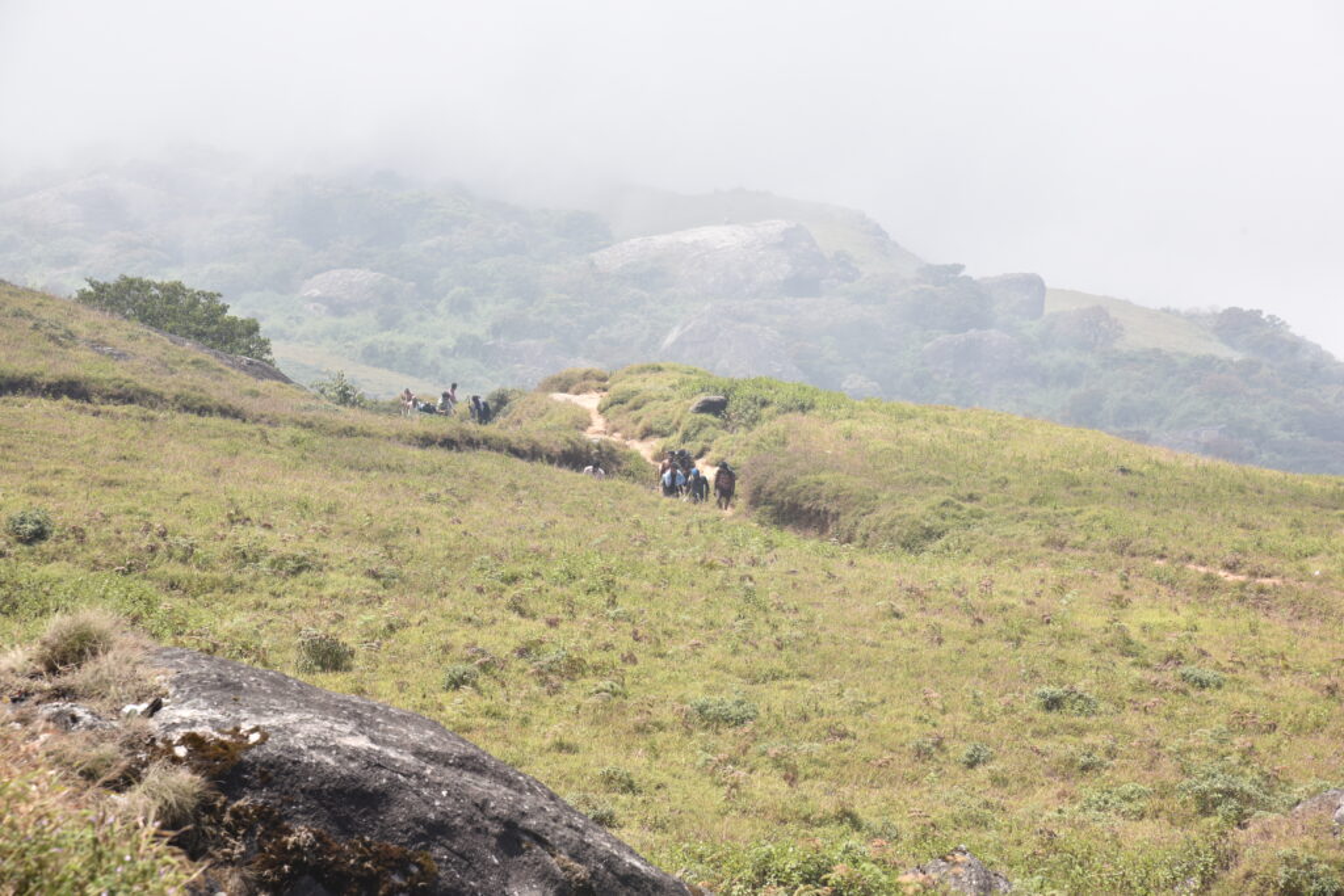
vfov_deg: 13.7
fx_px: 3734
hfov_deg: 20.4
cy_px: 448
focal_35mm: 100
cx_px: 672
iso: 200
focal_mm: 100
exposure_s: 1/160
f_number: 11
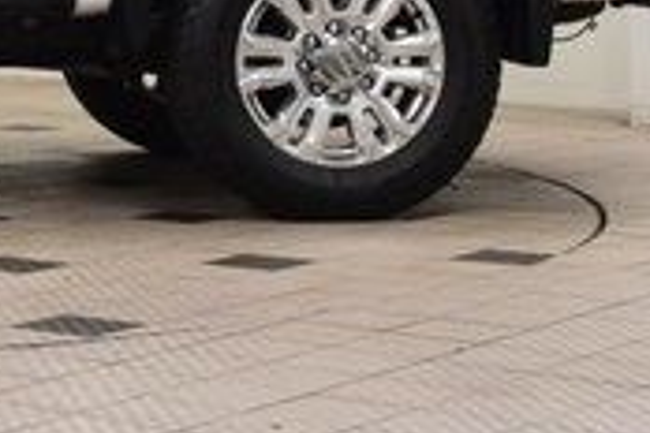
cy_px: -136
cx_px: -389
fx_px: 2687
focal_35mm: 149
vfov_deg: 9.1
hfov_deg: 12.9
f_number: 8
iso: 1250
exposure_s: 1/60
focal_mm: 27
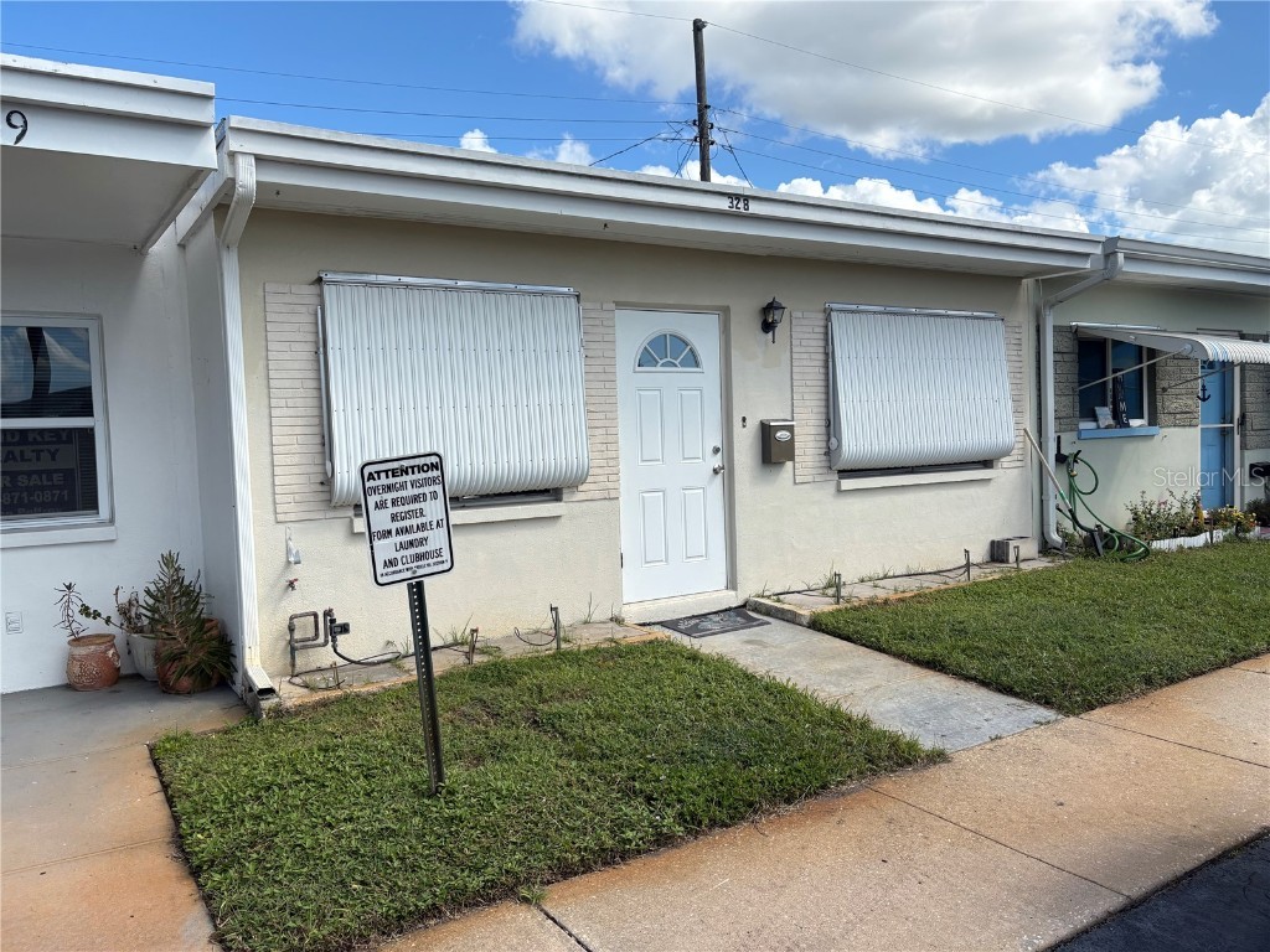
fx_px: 954
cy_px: 476
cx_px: 635
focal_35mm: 26
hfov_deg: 67.3
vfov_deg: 53.1
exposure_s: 1/2865
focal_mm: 5.96
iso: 50
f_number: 1.6
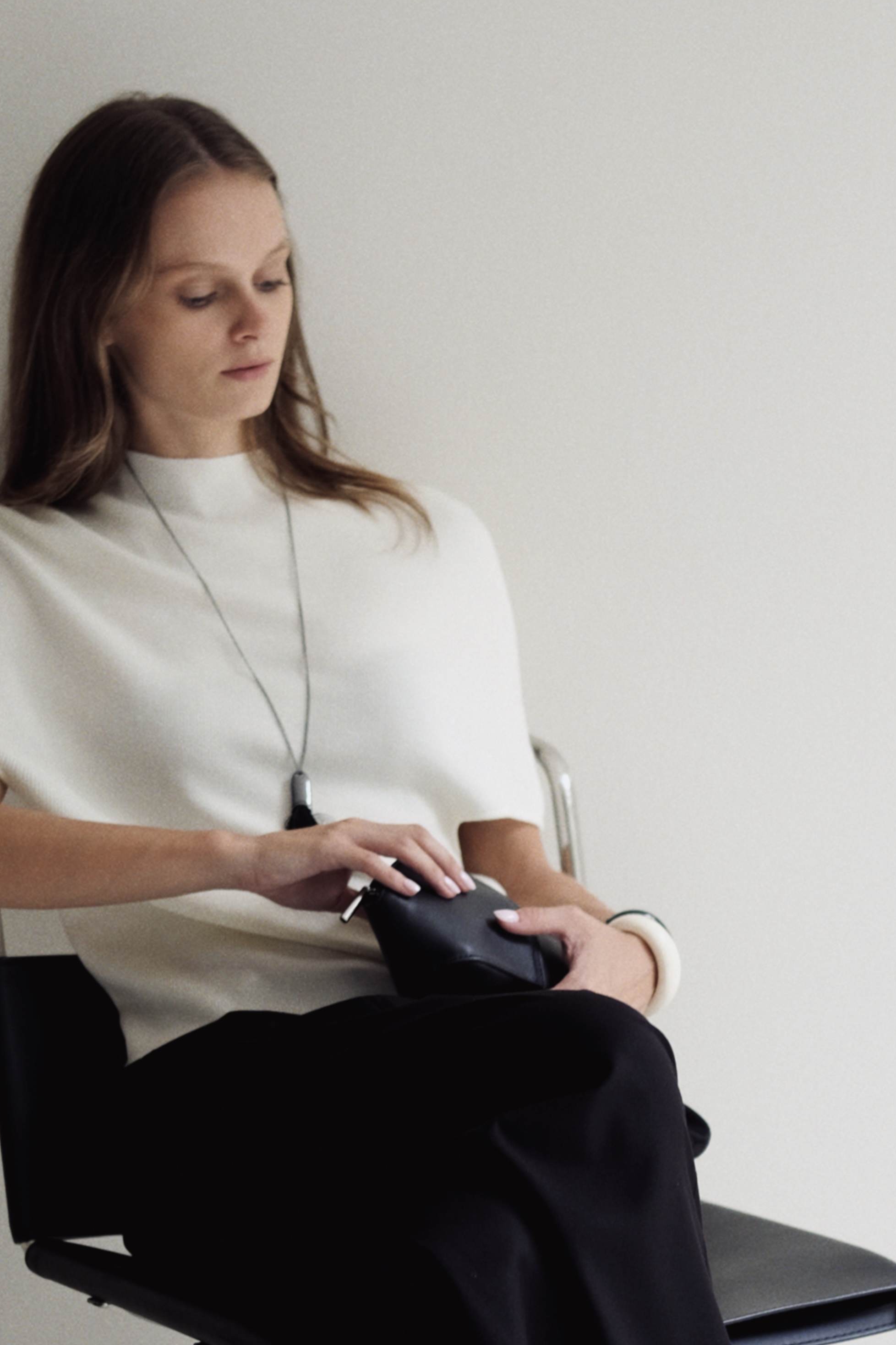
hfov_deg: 14.1
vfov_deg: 20.8
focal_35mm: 97
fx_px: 3621
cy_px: 1021
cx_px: 417
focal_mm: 35
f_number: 2
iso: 320
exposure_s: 1/80
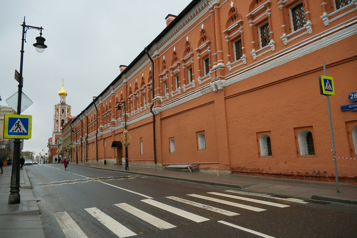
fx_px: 268
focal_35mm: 27
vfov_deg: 47.9
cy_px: 119
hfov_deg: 67.4
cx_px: 178
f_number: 8
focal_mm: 18
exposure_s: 1/280
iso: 640
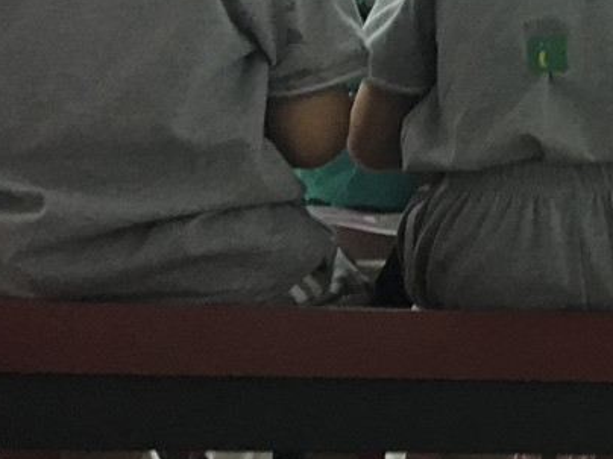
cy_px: 217
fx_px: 1399
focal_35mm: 79
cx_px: 625
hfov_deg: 23.6
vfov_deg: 18.7
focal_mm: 4.15
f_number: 2.2
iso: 250
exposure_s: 1/17
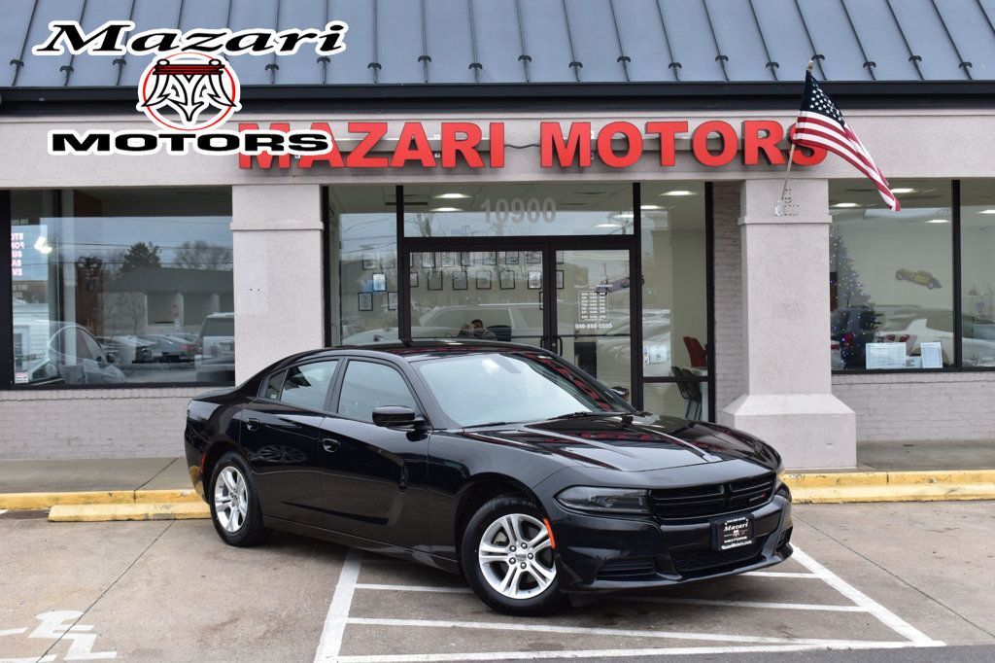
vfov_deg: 26.5
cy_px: 332
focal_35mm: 51
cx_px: 498
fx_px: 1409
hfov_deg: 38.9
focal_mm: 34
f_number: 8
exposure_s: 1/60
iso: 400
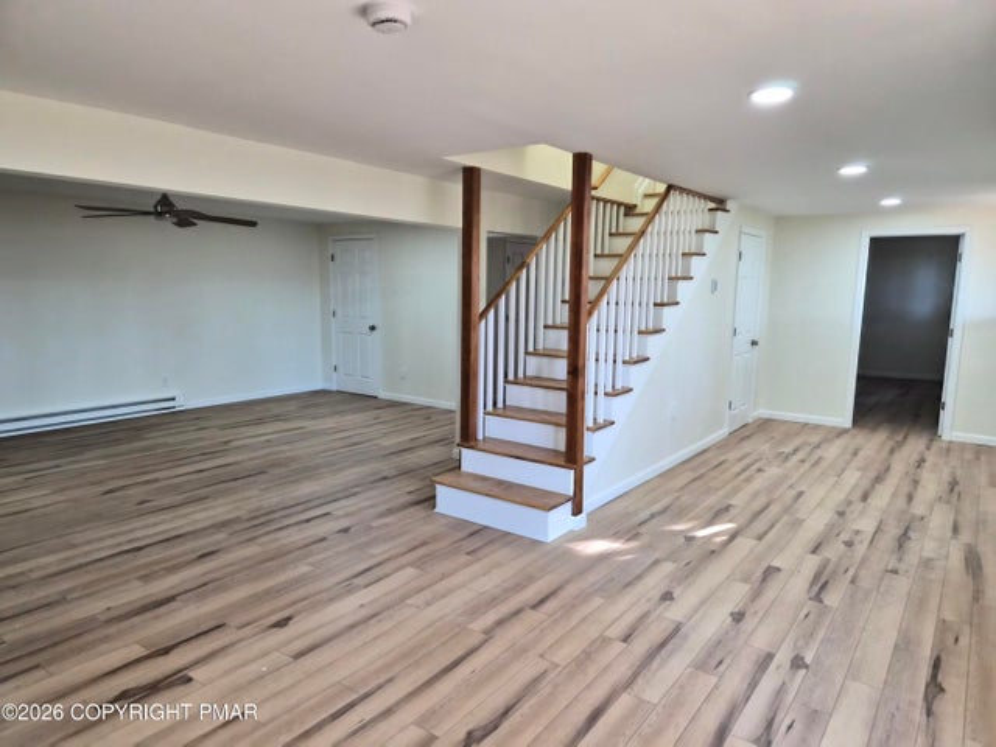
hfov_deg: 73.9
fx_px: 662
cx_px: 498
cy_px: 374
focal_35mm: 23
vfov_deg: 58.9
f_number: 1.8
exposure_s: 1/120
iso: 500
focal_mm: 5.4
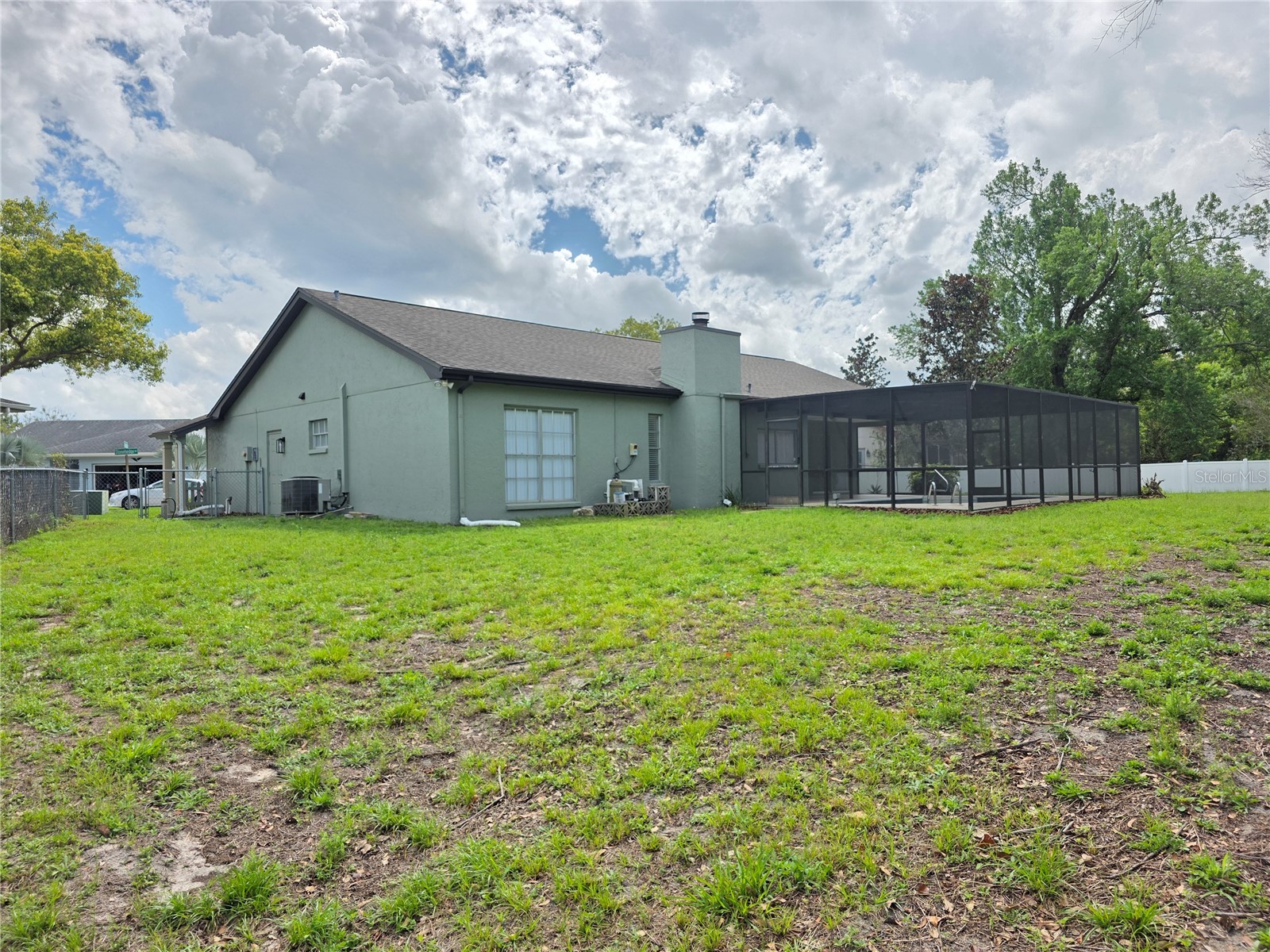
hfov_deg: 73.9
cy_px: 476
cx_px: 635
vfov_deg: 58.9
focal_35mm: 23
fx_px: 844
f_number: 1.7
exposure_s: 1/5296
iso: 80
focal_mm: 6.3
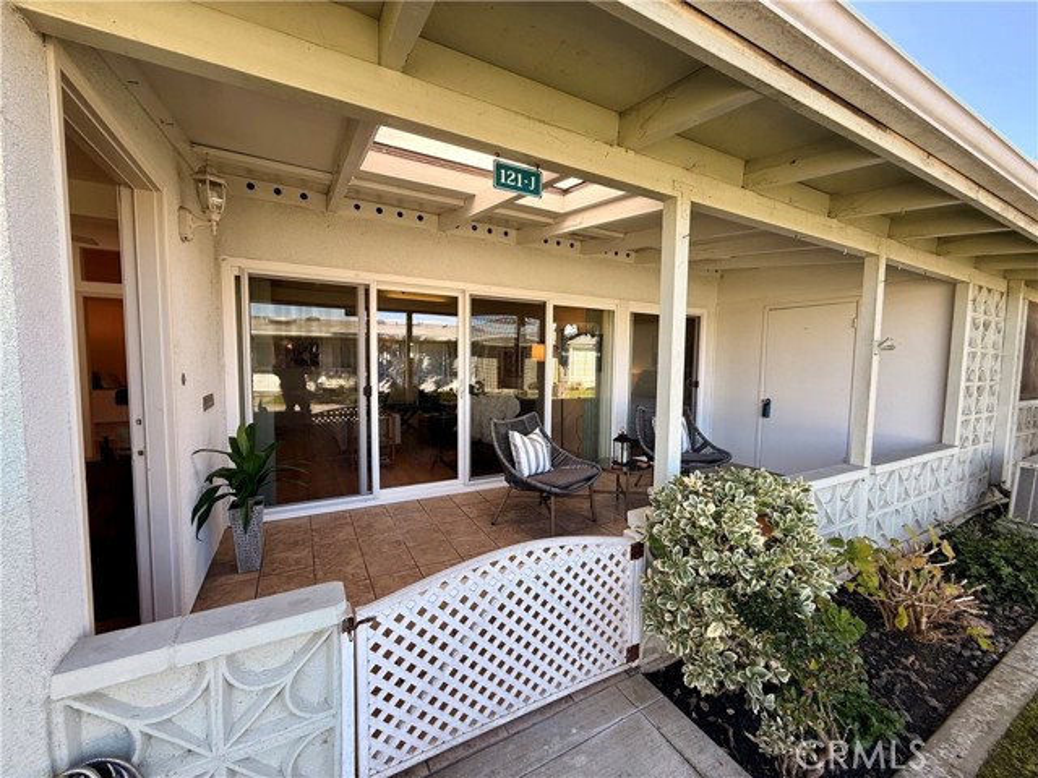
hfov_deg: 102.1
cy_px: 389
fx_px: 420
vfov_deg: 85.7
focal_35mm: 14
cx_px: 519
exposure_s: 1/207
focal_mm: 2.22
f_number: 2.2
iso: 50
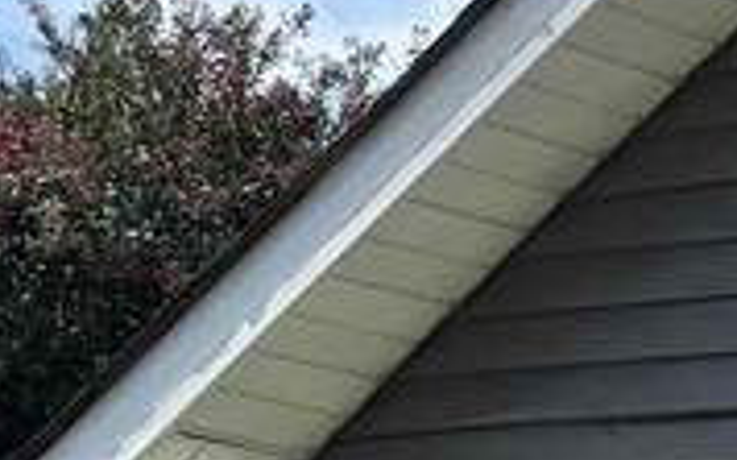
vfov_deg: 6.5
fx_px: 3974
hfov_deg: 9.1
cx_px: 1967
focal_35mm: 198
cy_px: 866
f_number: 1.6
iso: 50
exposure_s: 1/1567
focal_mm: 5.96
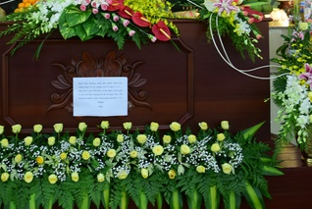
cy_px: 12
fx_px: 425
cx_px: 93
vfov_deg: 26.5
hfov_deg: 39.6
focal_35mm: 49
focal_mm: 24
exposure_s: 1/20
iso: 320
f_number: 4
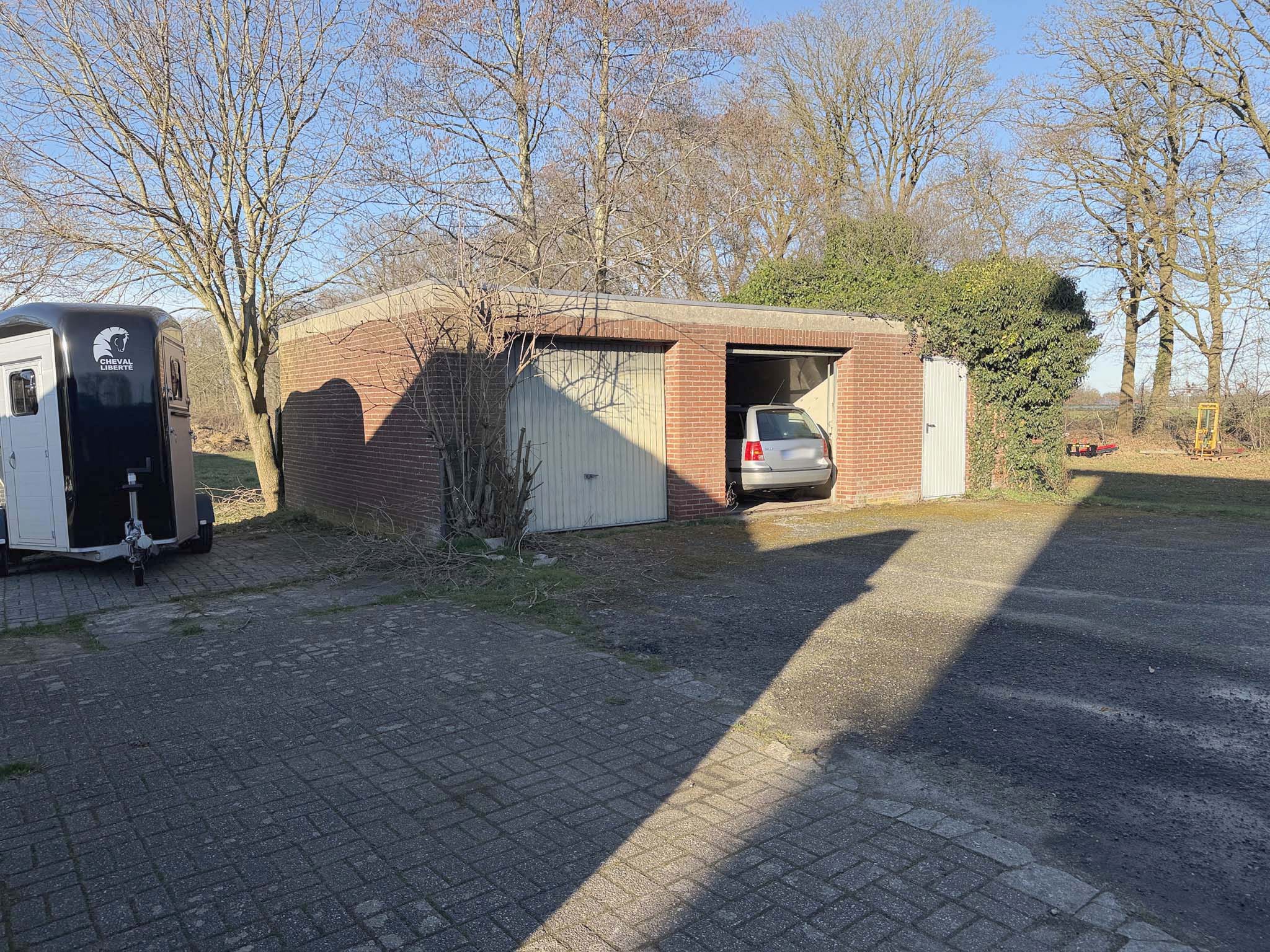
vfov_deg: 56.8
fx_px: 881
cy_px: 476
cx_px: 635
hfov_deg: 71.6
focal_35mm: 24
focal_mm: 6.76
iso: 80
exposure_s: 1/1727
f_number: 1.78
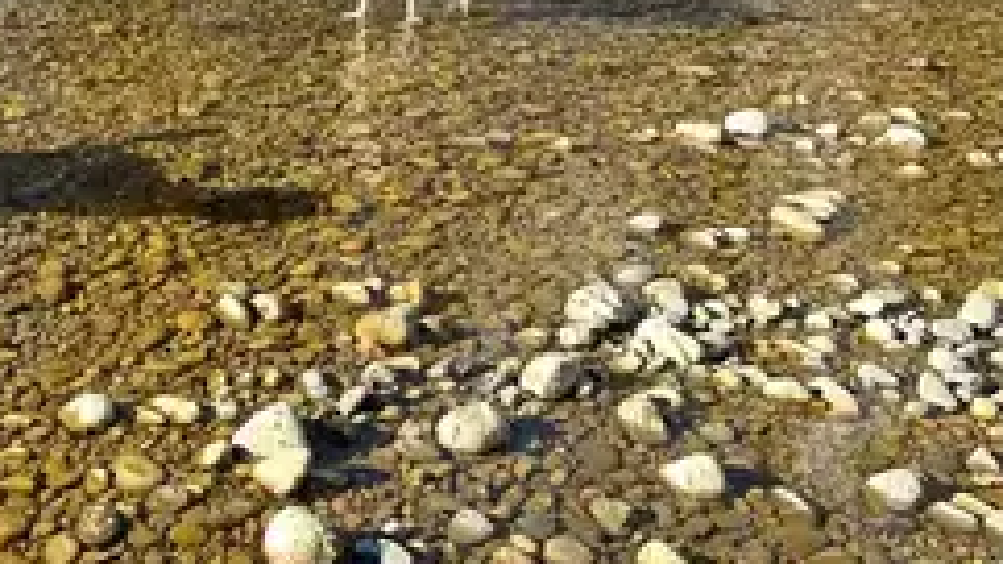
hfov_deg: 37.7
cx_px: 269
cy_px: -31
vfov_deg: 21.3
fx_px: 1436
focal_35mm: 54
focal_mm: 6.86
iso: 80
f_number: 1.78
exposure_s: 1/785
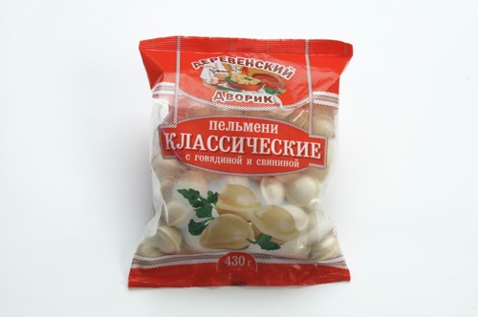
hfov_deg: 22.6
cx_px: 239
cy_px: 158
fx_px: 1193
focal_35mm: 90
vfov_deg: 15.1
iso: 100
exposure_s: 1/1.43
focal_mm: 60
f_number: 19
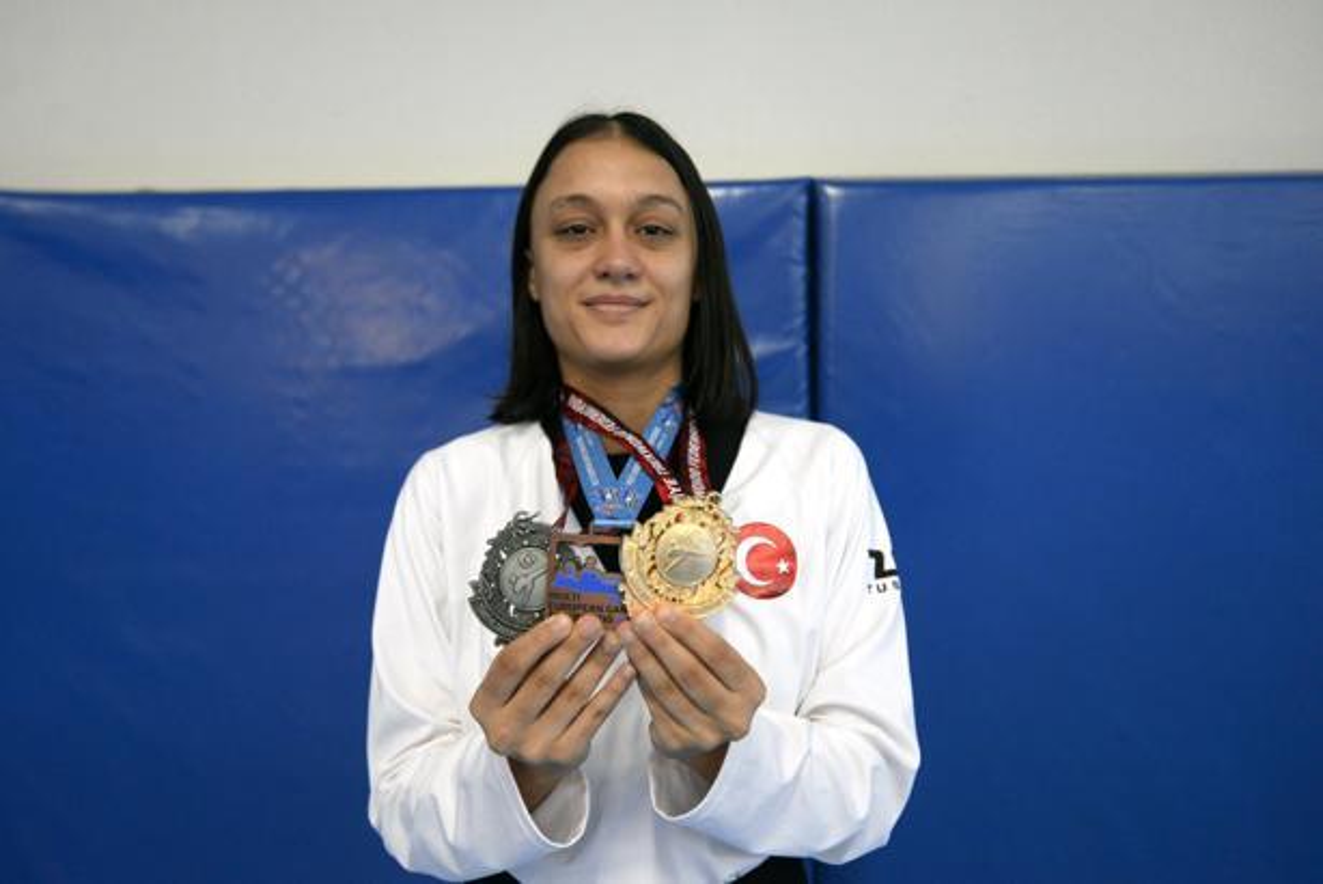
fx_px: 1250
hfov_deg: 55.8
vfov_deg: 38.9
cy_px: 442
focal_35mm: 34
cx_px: 662
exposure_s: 1/640
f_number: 2.8
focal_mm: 34
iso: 3600
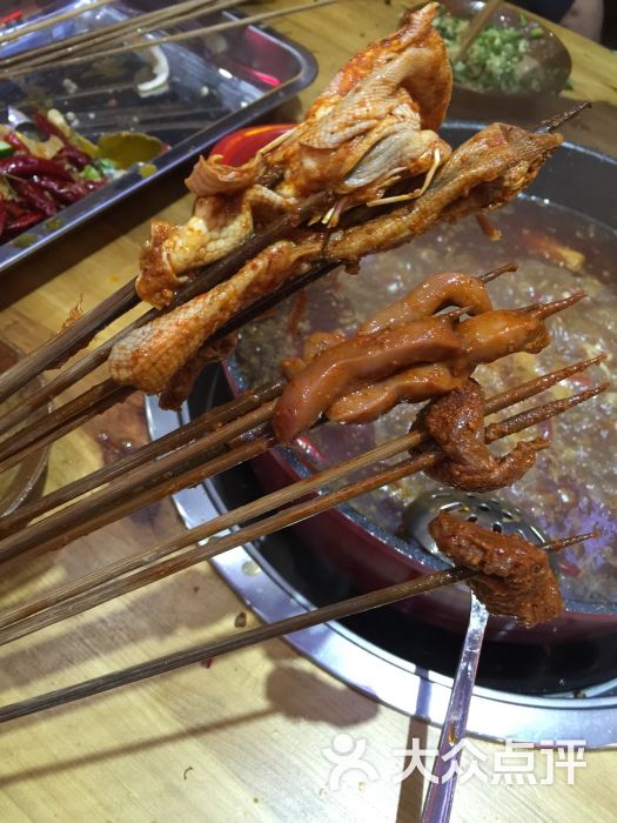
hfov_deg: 48.2
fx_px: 689
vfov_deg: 61.7
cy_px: 412
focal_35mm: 29
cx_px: 308
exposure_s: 1/17
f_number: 2.2
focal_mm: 4.15
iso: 160
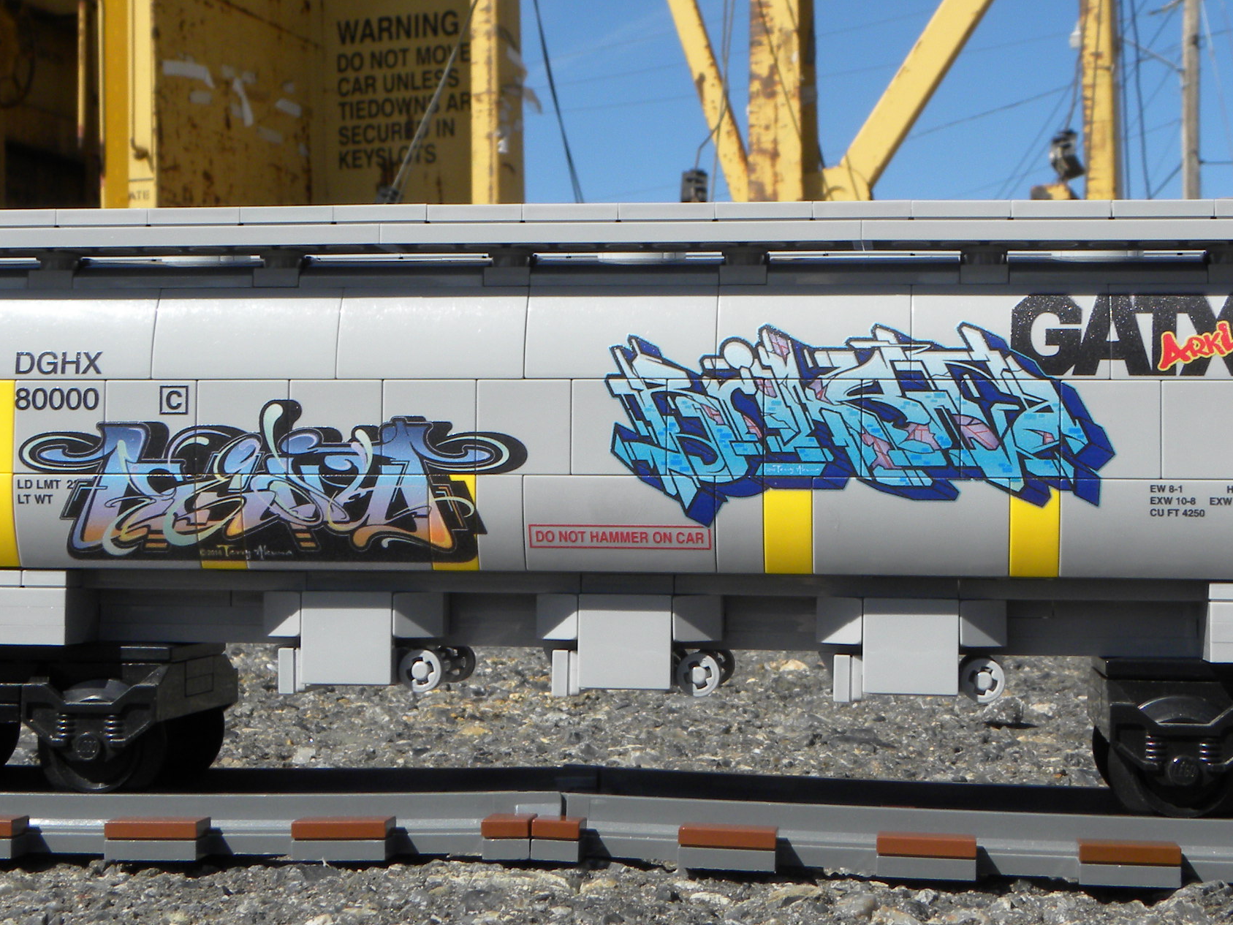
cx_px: 653
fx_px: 2244
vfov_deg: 23.3
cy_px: 406
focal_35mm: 63
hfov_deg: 30.7
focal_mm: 7.3
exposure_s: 1/304
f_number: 6.3
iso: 64
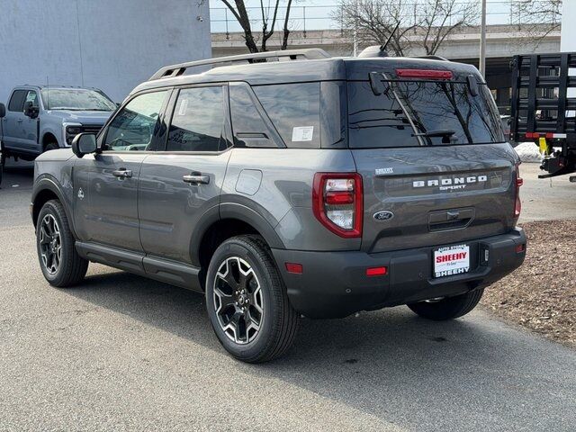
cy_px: 216
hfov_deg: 39.7
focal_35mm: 48
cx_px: 288
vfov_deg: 30.3
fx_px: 799
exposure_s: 1/1642
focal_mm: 6.76
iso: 80
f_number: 1.78
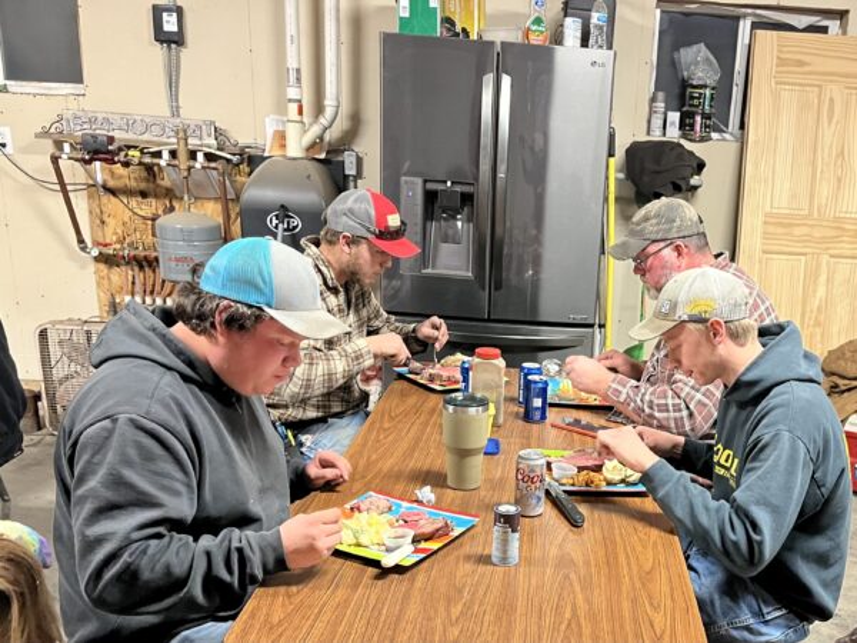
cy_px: 322
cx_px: 428
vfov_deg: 53.1
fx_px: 644
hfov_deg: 67.3
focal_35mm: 26
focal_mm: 5.1
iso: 400
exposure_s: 1/60
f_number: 1.6
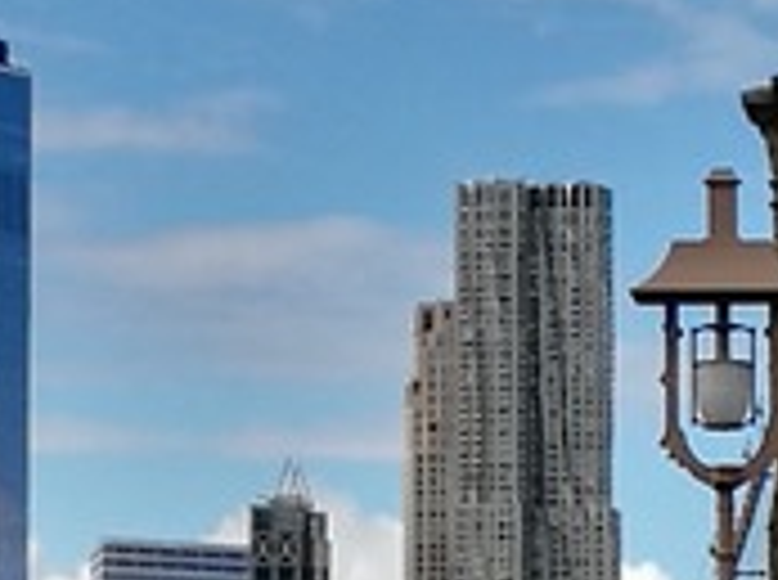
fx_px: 5405
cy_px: 94
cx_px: 112
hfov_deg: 8.2
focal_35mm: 241
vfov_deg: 6.1
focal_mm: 4.5
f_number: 2.2
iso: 50
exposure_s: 1/1616
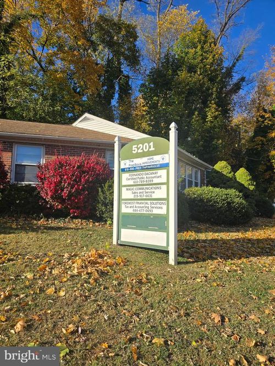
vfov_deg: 73.9
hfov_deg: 58.9
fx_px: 244
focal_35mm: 23
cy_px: 183
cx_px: 138
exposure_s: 1/1024
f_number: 1.7
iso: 12
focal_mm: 6.3
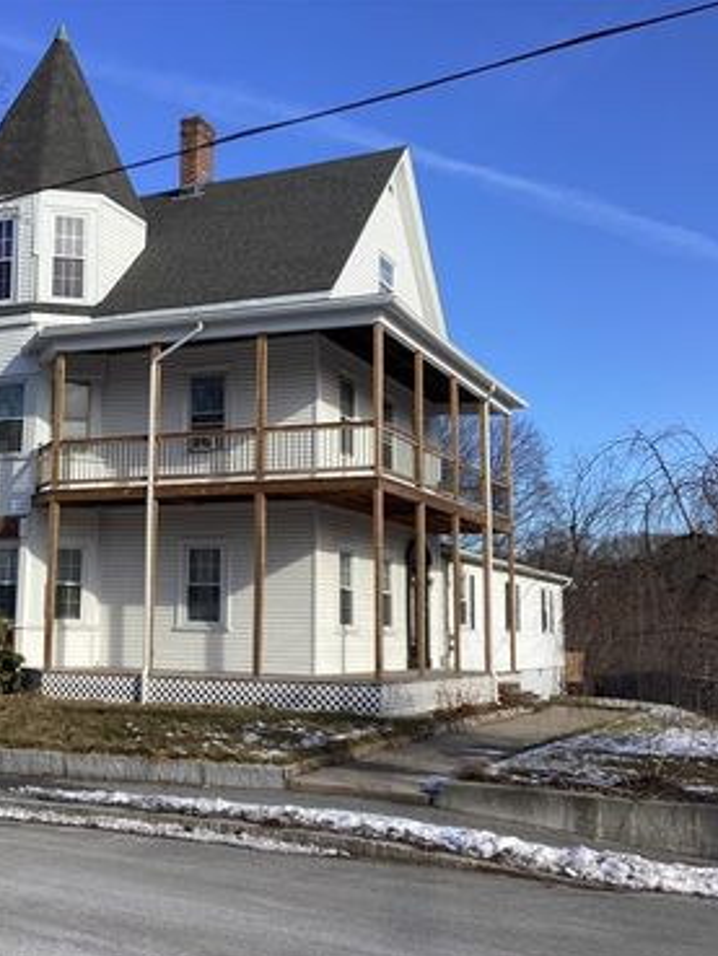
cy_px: 483
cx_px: 210
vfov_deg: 44.8
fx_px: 1161
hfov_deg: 33.9
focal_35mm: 42
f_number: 2.4
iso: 25
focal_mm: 3.3
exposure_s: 1/1045
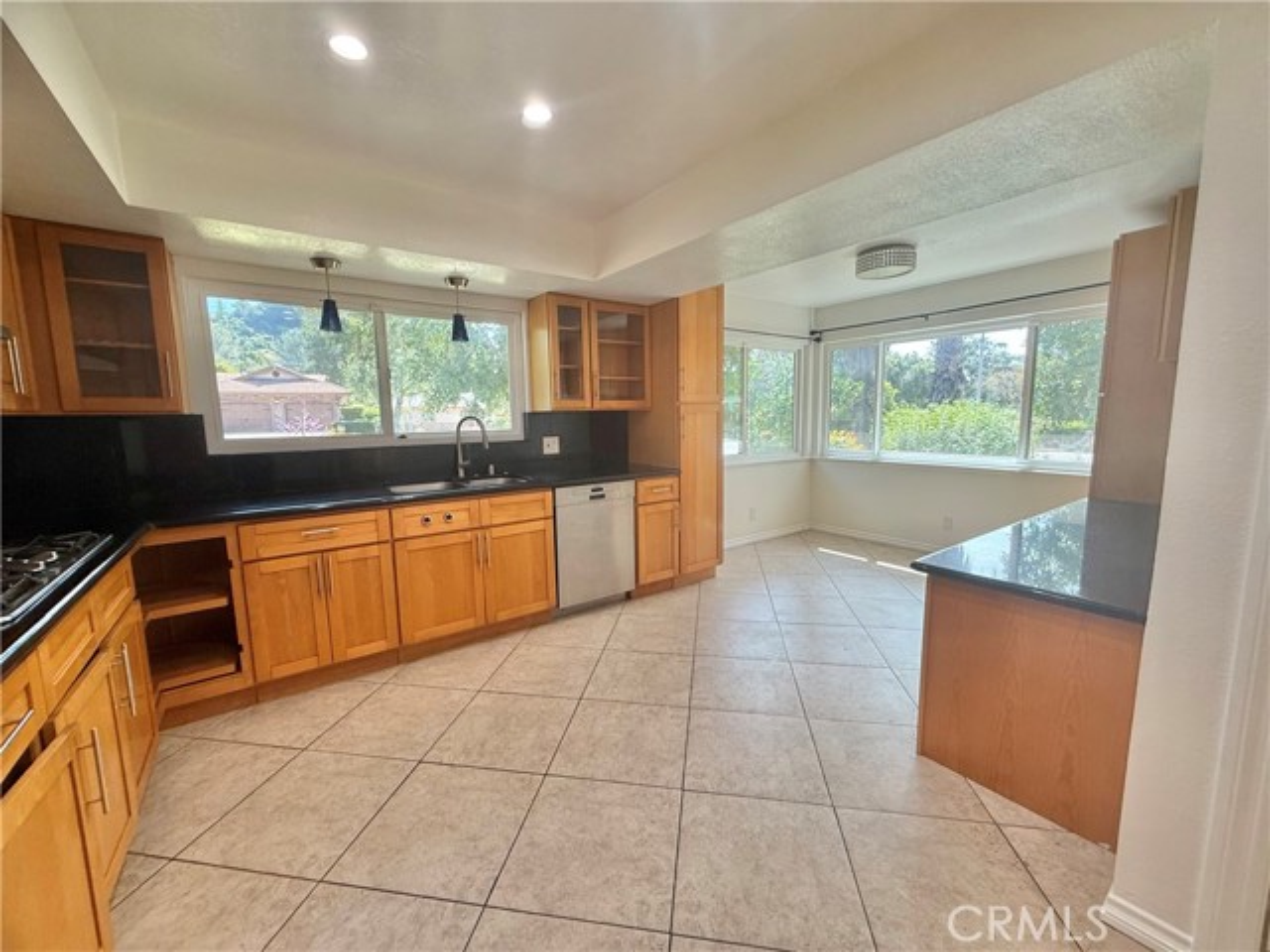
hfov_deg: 102.1
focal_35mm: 14
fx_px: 514
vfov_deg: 85.7
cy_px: 476
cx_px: 635
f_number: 2.2
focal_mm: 2.22
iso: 100
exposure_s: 1/120
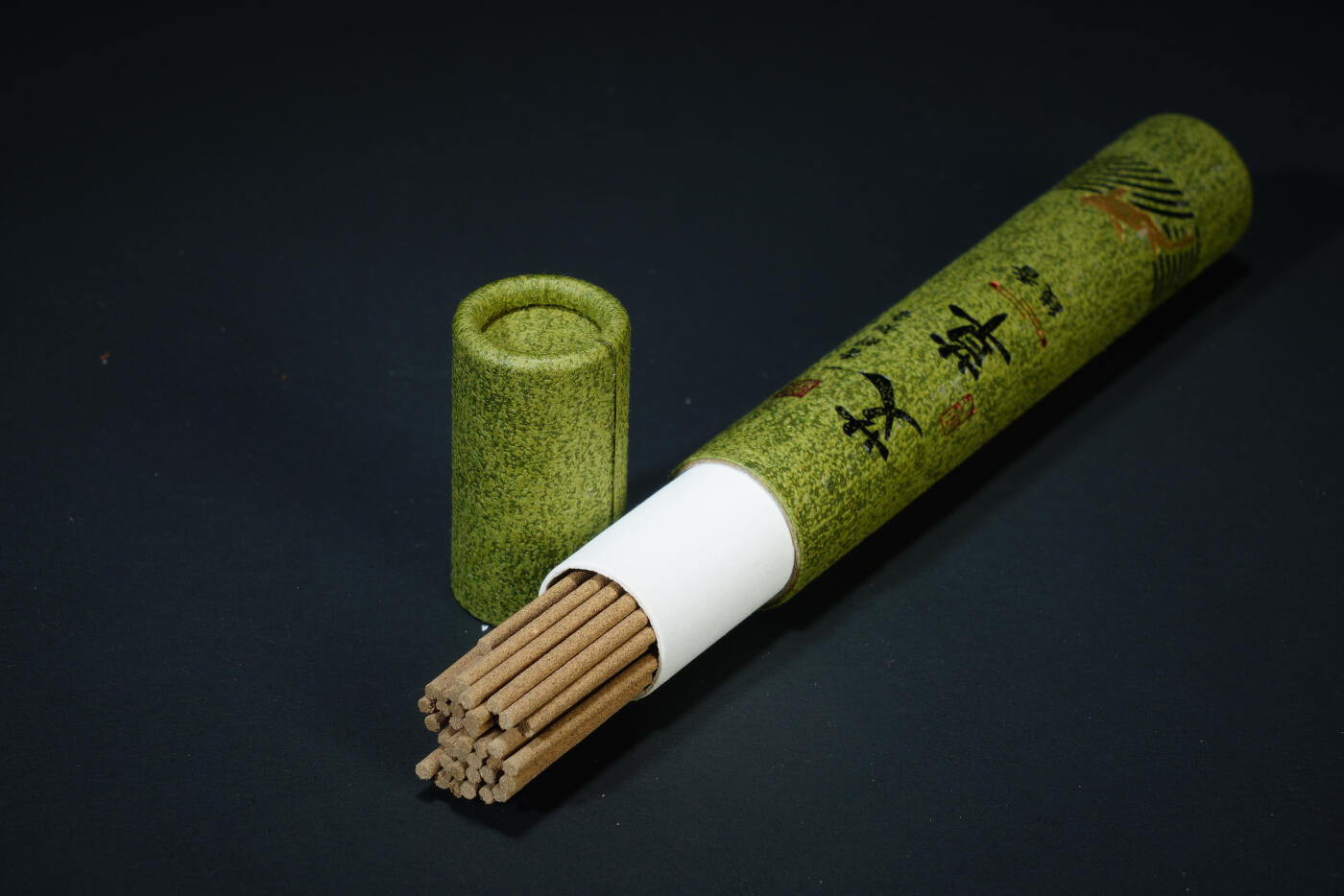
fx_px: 4742
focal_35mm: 127
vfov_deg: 10.8
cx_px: 672
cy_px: 448
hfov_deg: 16.1
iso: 100
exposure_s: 1/160
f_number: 18
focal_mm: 85
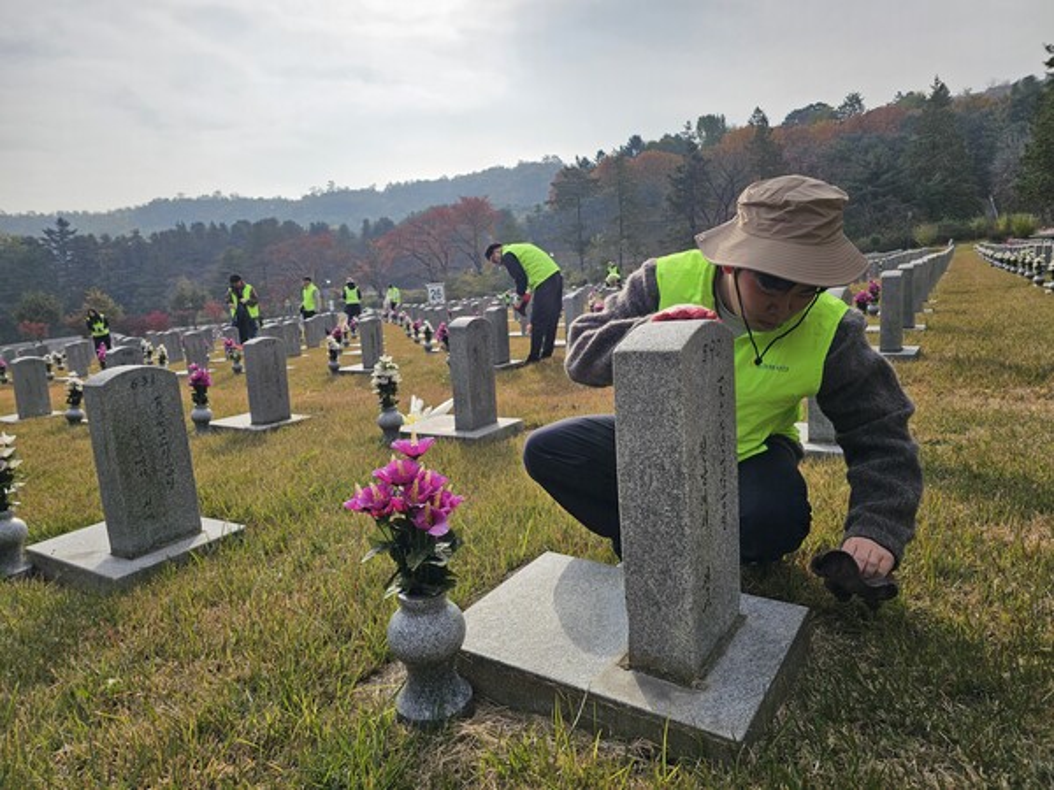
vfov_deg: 58.9
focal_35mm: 23
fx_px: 700
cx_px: 527
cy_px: 395
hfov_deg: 73.9
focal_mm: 6.3
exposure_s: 1/978
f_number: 1.7
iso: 10
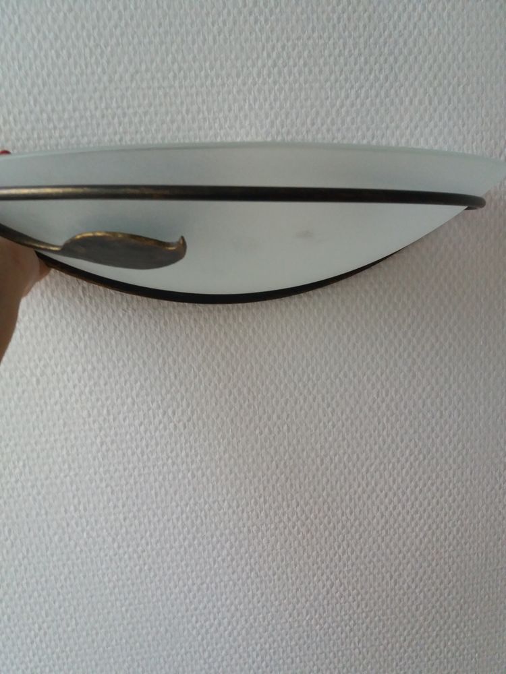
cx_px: 253
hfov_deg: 49.7
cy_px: 337
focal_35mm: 28
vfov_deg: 63.4
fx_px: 546
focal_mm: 3.7
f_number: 1.9
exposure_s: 1/17
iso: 200
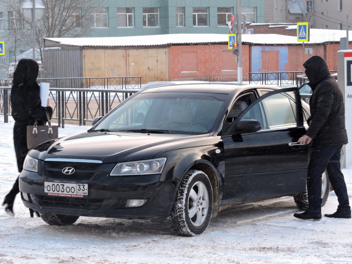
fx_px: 1169
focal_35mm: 115
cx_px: 176
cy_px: 132
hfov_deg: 17.1
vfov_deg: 12.9
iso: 100
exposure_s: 1/80
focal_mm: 20.6
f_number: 5
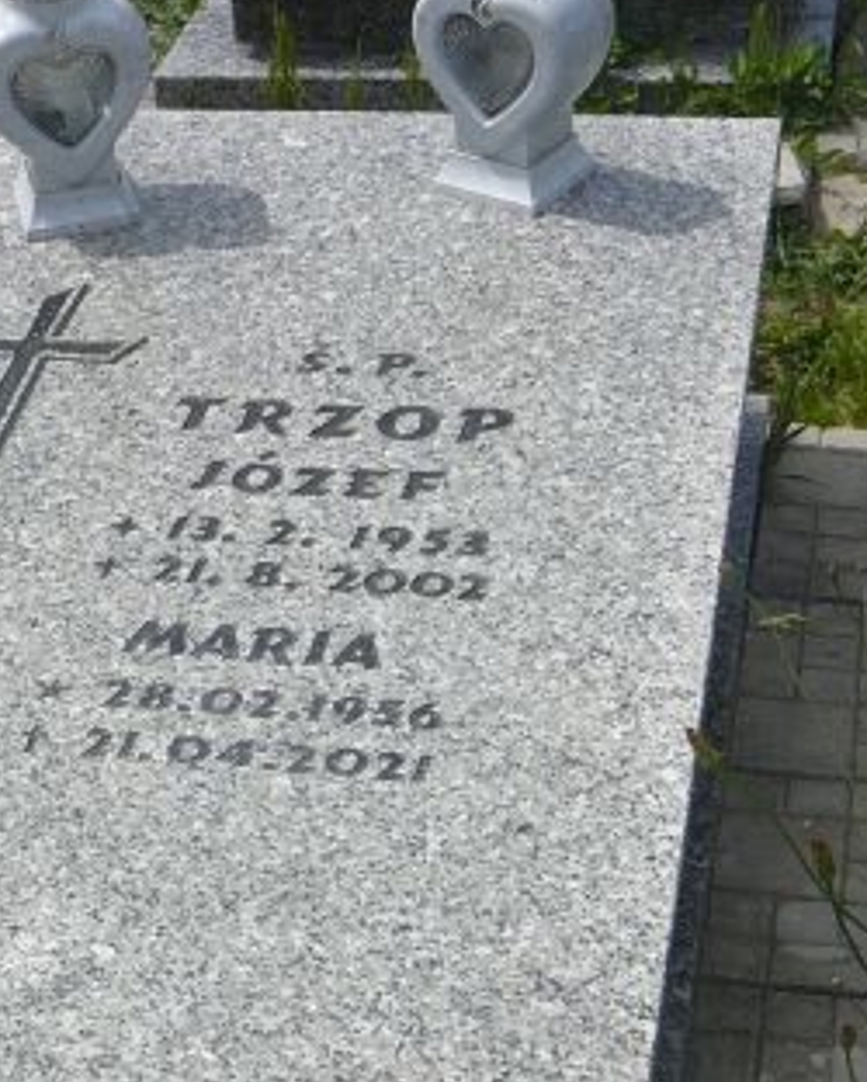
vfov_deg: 26.2
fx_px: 2243
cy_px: 974
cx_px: 166
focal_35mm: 70
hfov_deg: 21.6
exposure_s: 1/640
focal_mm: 5.2
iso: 80
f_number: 5
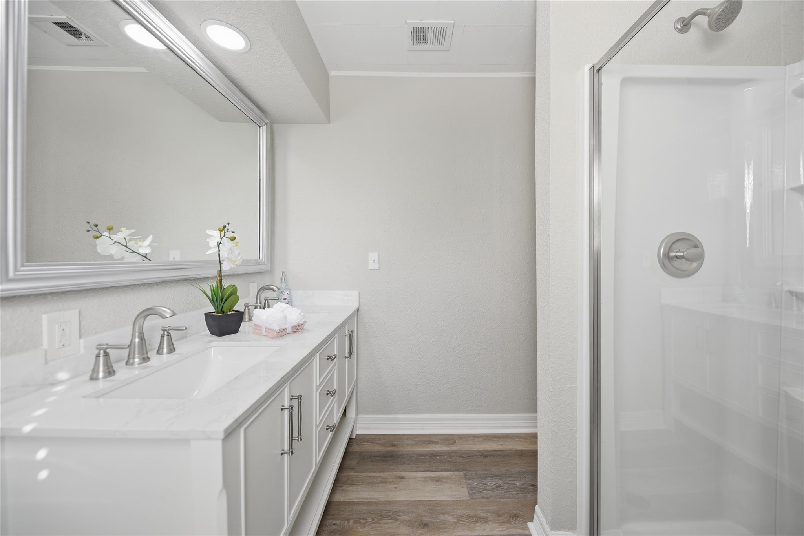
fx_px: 268
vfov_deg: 90.0
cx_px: 402
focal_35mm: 12
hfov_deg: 112.6
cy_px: 268
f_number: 7.1
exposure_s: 1/200
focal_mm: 12
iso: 160
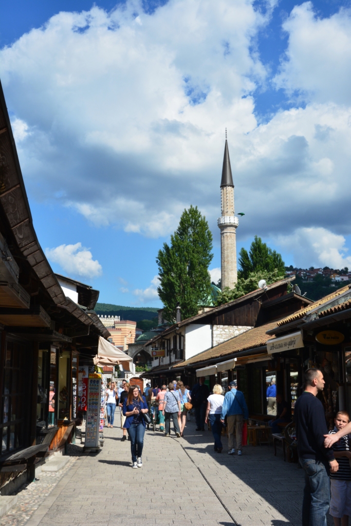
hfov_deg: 28.1
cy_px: 263
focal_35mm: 48
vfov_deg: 41.1
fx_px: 702
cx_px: 176
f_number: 16
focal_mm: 32
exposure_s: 1/200
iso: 400
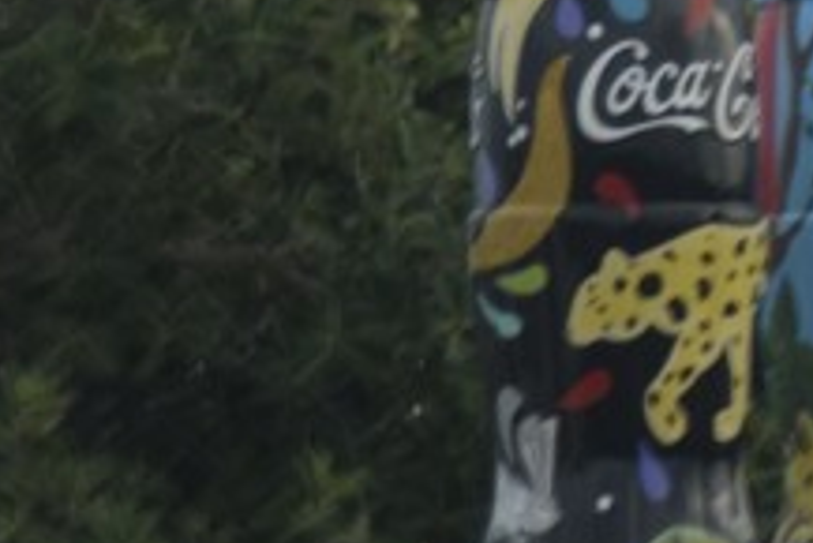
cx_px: 914
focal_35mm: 1413
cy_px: -221
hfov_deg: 1.5
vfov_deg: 1.0
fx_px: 31930
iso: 640
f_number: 5.6
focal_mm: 200
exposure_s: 1/1000
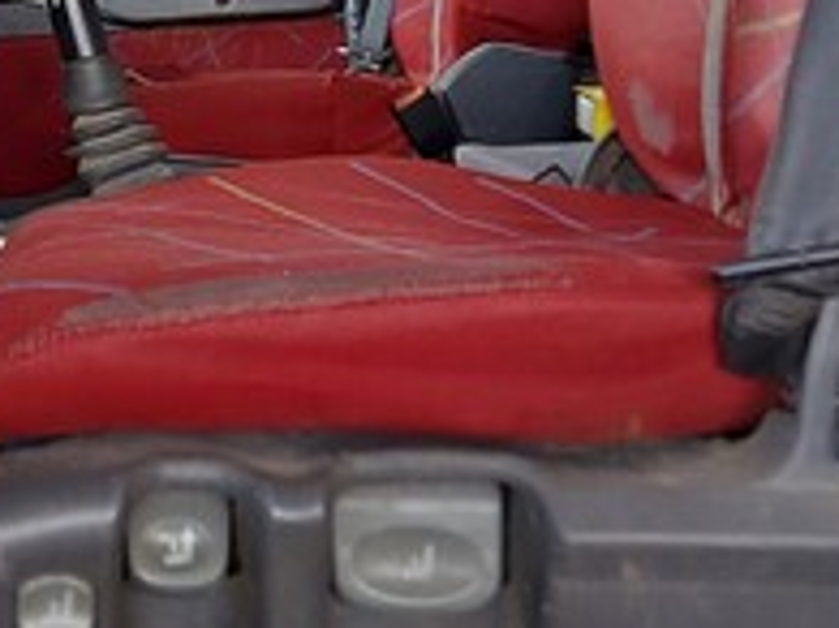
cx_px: 60
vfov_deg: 18.6
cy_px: -172
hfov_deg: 25.4
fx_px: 1792
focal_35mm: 74
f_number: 1.8
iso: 100
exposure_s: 1/60
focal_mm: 5.23
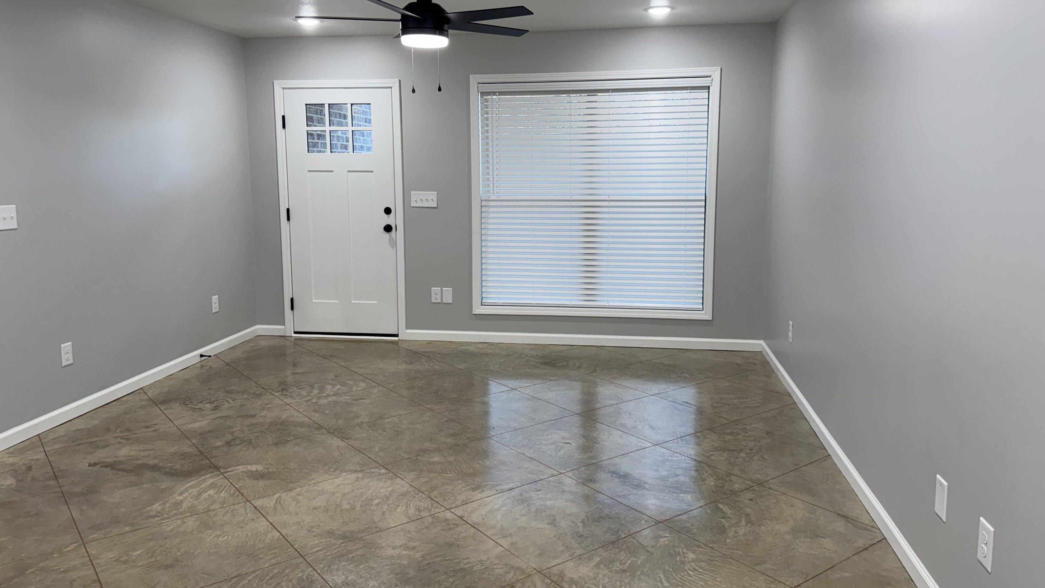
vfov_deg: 42.8
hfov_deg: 69.9
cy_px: 254
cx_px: 524
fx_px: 748
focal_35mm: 27
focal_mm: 6.76
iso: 100
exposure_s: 1/120
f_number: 1.78
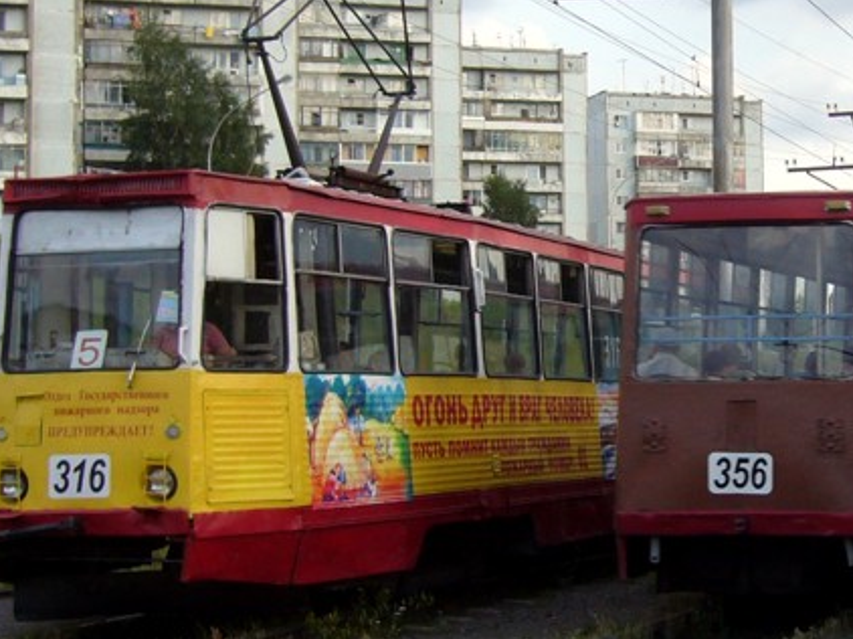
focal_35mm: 85
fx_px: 2093
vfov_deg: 17.3
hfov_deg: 22.5
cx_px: 756
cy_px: 255
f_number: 2.8
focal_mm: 5.8
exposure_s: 1/50
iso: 80
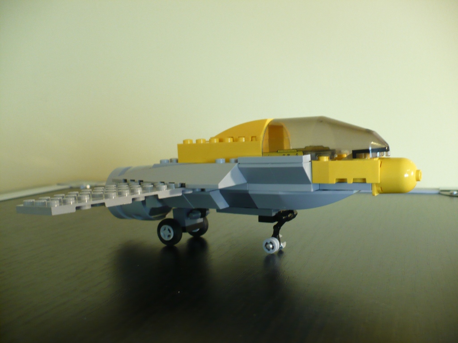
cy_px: 172
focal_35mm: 37
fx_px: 490
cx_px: 229
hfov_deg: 50.1
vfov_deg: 38.7
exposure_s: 1/13
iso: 200
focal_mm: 6.1
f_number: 2.8
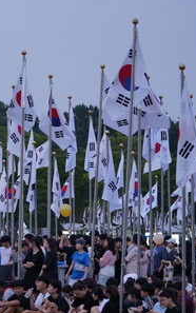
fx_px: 1229
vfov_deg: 14.5
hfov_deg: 9.0
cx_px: -46
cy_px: 158
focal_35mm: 144
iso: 1600
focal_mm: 70
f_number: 3.2
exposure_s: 1/250
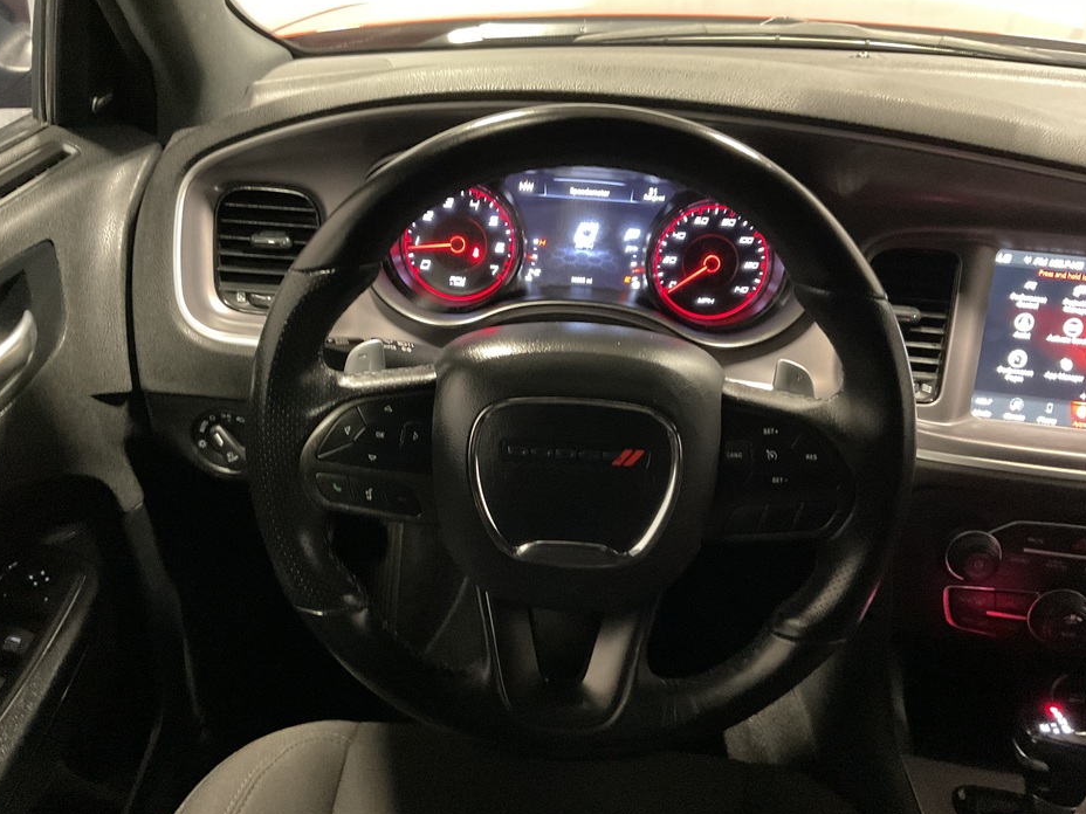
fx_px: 941
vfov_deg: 46.8
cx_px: 528
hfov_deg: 60.0
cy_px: 407
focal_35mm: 30
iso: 500
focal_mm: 3
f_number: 1.8
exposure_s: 1/20
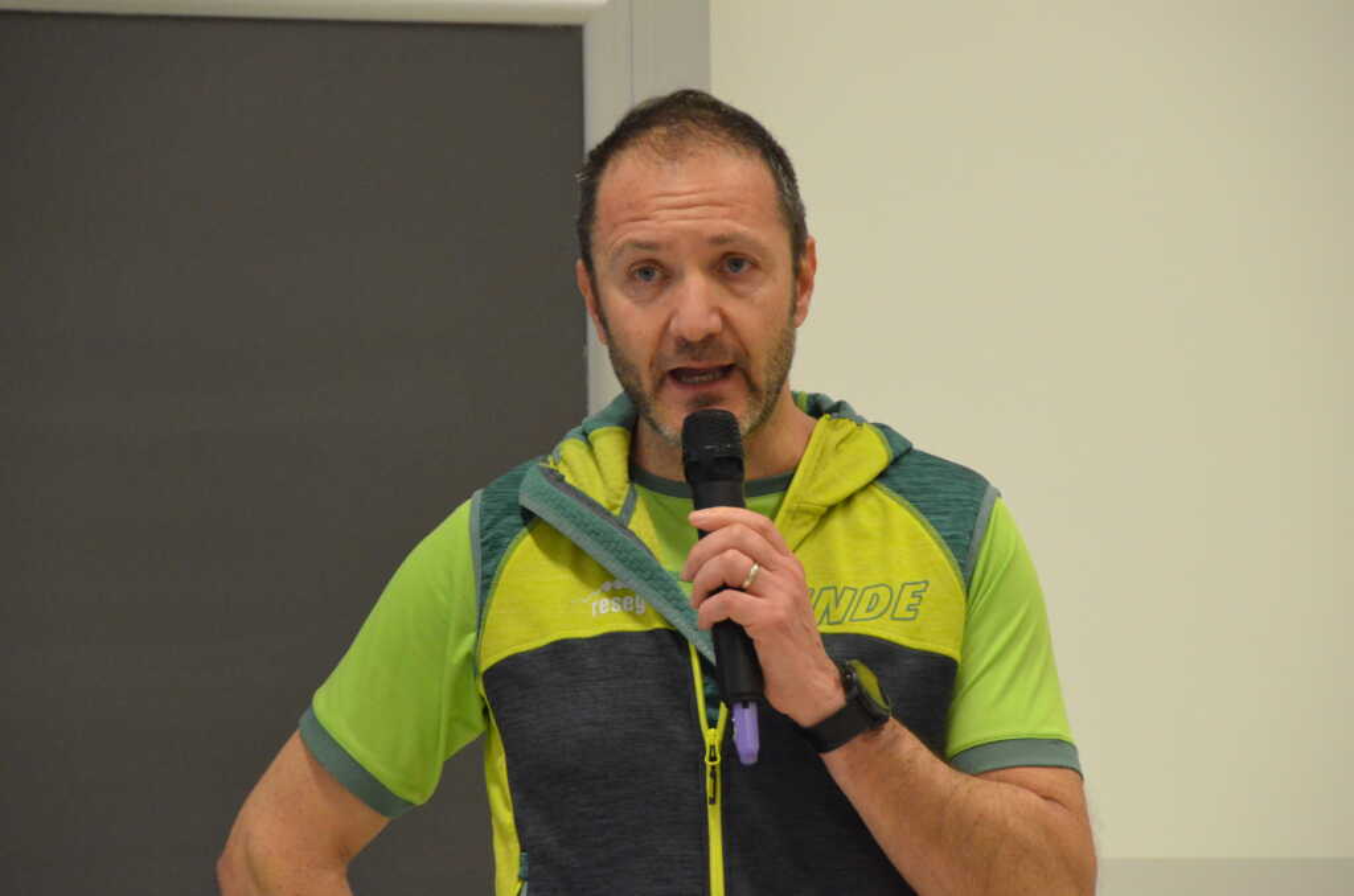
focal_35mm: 300
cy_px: 448
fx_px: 11259
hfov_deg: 6.9
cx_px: 677
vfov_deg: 4.6
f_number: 8
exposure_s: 1/125
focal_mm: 200
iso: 4000
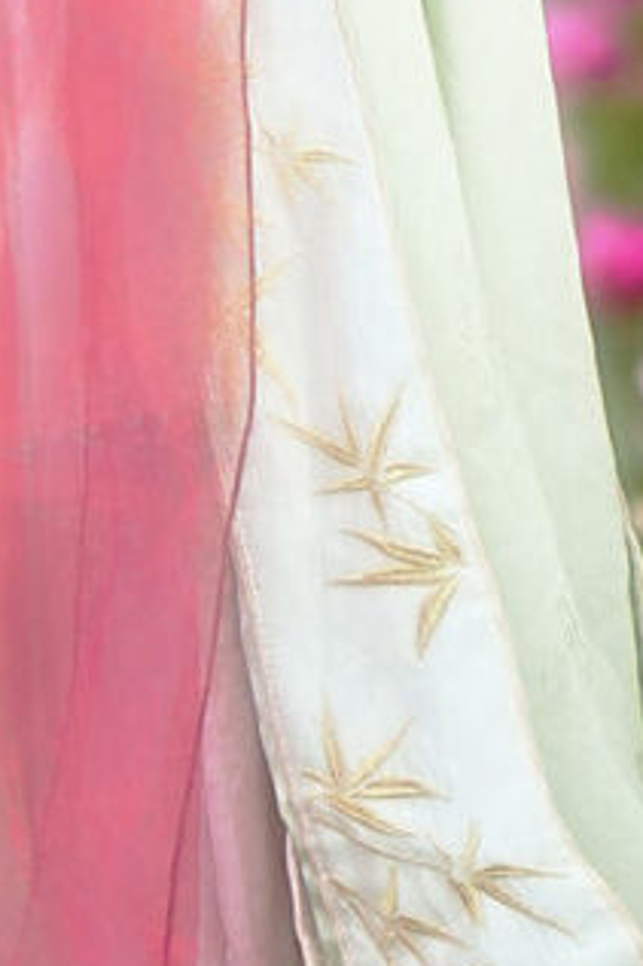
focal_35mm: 547
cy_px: -5
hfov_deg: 2.5
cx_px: -549
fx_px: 14670
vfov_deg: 3.8
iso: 500
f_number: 2.8
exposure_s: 1/320
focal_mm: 110
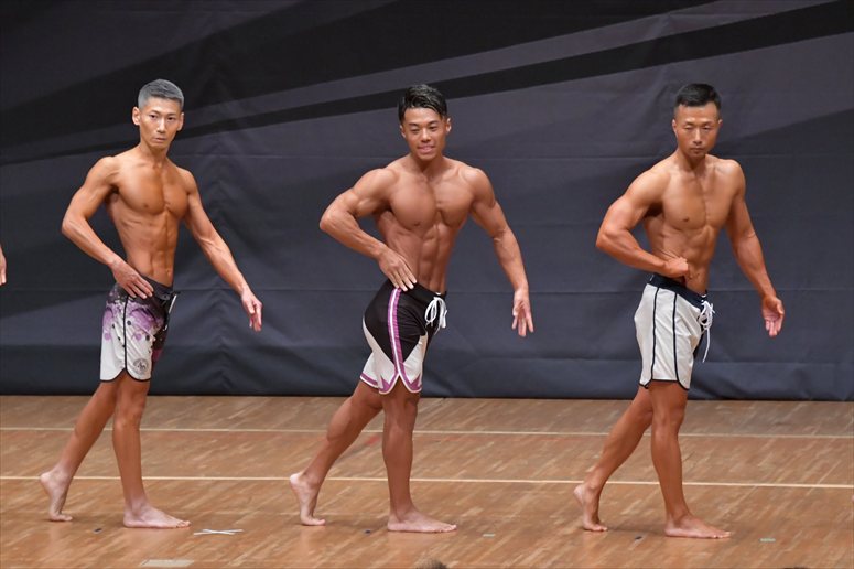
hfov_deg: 7.6
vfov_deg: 5.1
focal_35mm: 270
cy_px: 284
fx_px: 6402
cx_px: 427
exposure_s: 1/400
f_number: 5.6
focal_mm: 180
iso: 6400
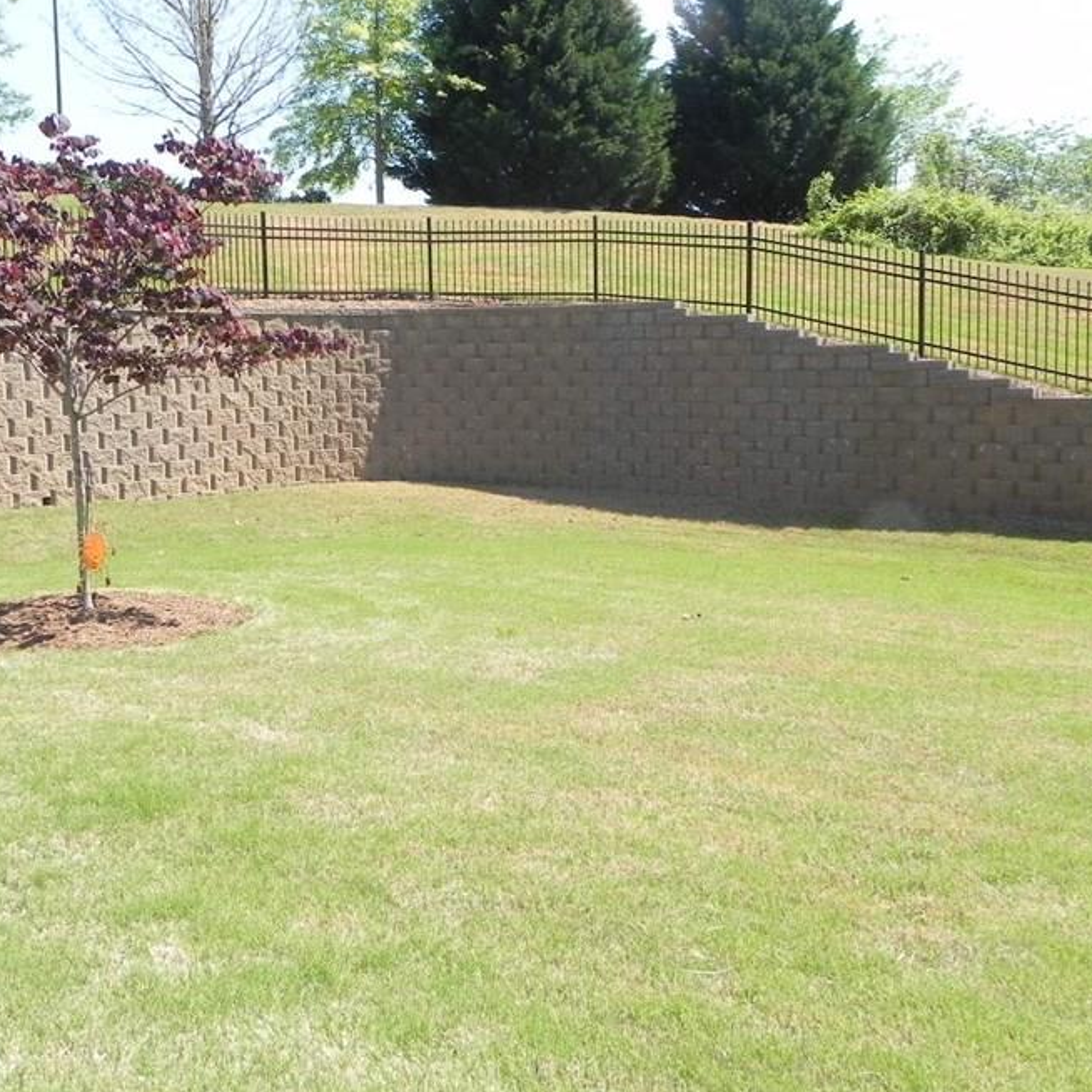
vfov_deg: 46.0
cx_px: 526
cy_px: 481
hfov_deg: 46.0
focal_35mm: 36
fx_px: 1285
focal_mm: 4.6
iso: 224
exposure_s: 1/328
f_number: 5.6
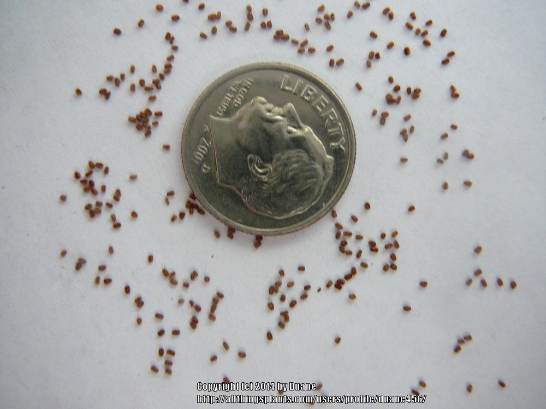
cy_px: 204
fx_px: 552
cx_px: 273
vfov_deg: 40.7
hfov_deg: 52.6
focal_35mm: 35
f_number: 2.8
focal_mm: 5.2
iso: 80
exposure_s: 1/60
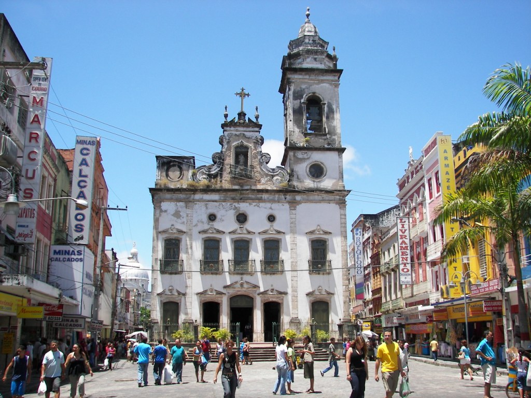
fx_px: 552
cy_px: 199
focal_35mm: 36
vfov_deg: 39.7
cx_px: 266
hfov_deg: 51.4
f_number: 2.8
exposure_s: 1/640
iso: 50
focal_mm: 6
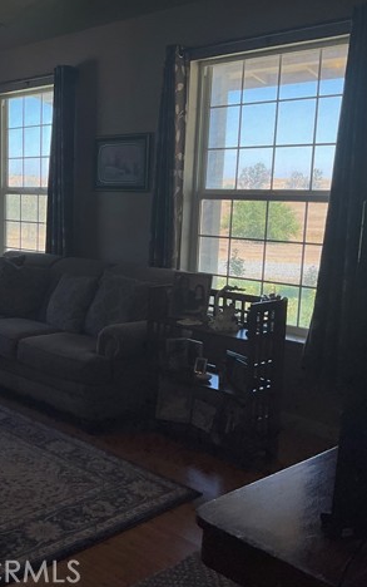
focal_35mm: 42
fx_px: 671
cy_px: 288
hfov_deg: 29.3
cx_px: 35
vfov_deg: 47.2
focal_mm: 3
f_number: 1.8
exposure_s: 1/264
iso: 16
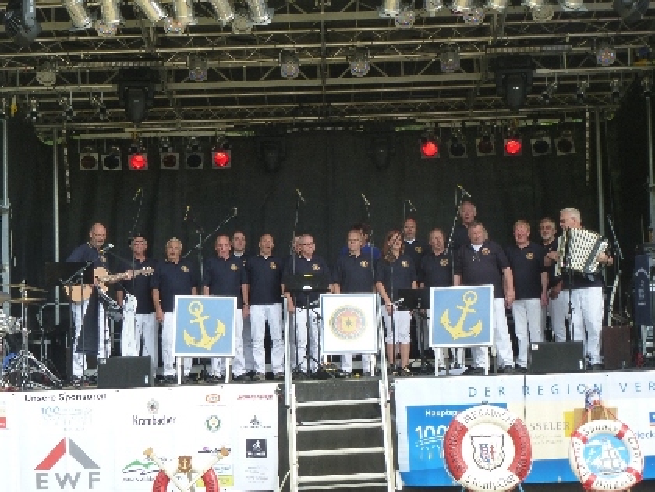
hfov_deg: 25.7
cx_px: 328
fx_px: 1438
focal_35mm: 76
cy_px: 246
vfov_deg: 19.4
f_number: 4.7
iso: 160
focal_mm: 13.6
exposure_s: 1/200
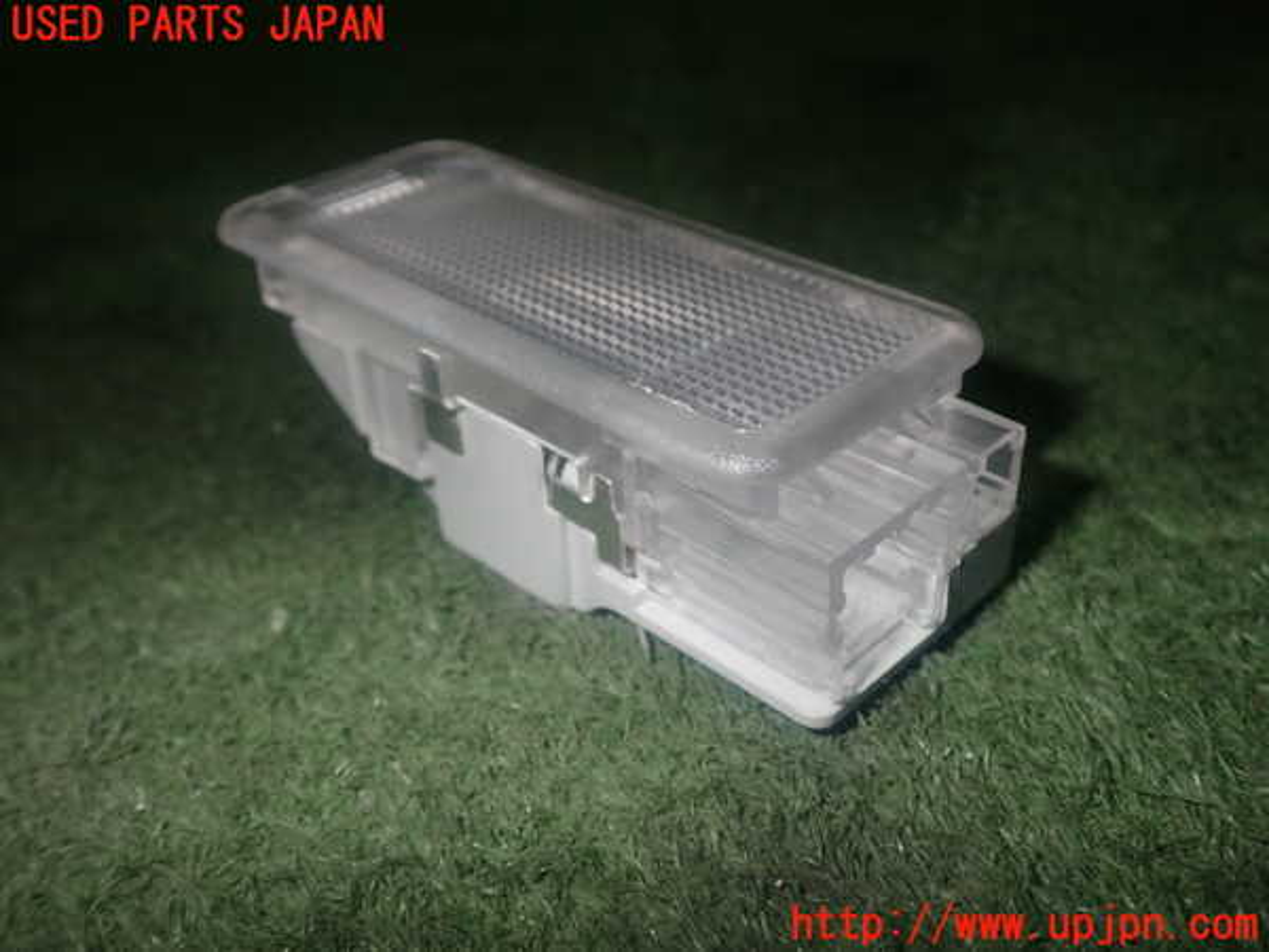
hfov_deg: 51.4
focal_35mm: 36
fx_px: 1320
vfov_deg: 39.7
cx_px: 634
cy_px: 476
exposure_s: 1/40
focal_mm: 6.37
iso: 200
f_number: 7.1
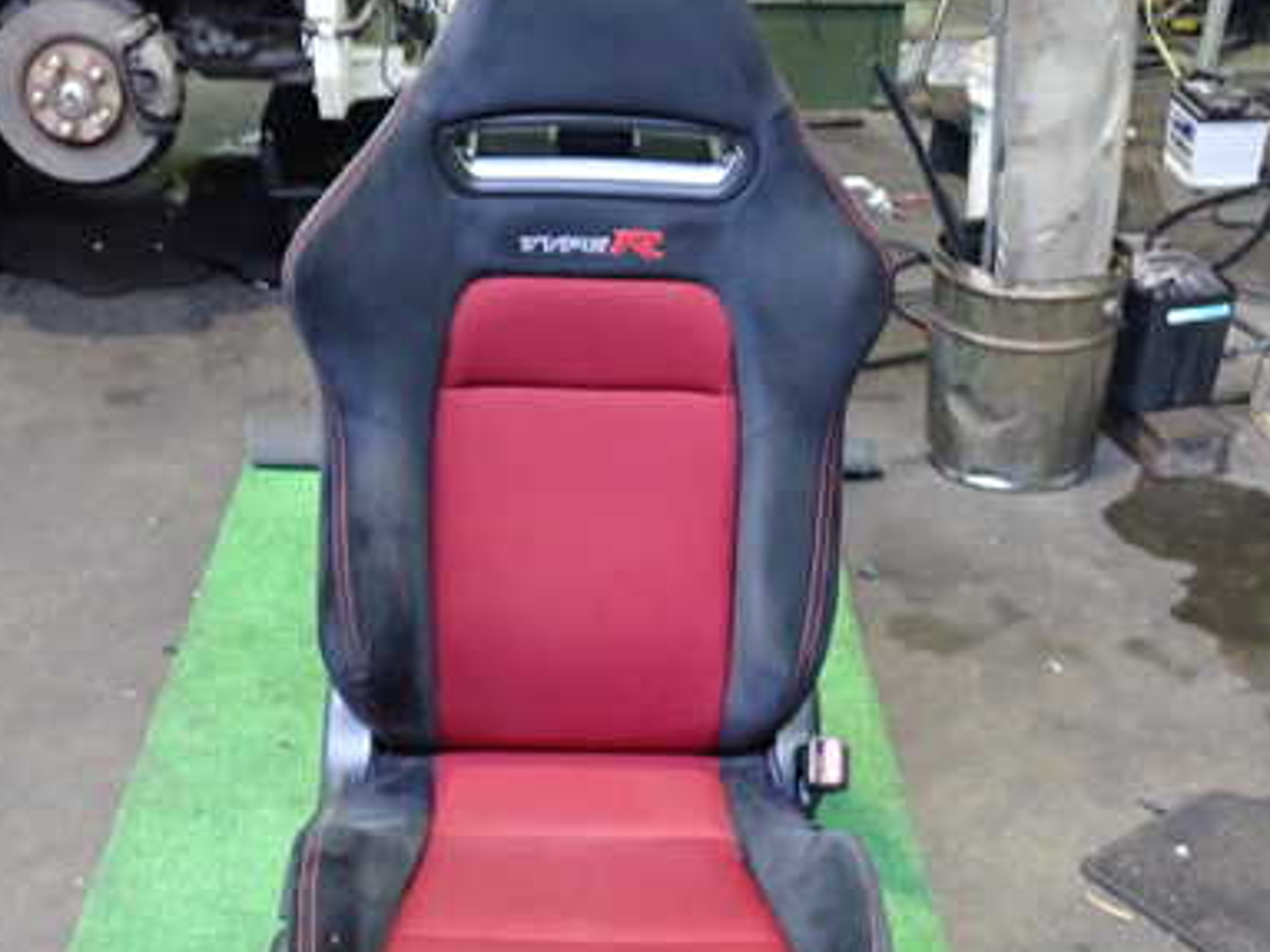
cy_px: 574
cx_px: 600
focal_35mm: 47
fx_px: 1724
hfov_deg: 40.4
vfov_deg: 30.8
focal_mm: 5.4
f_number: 2.3
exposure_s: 1/30
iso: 640
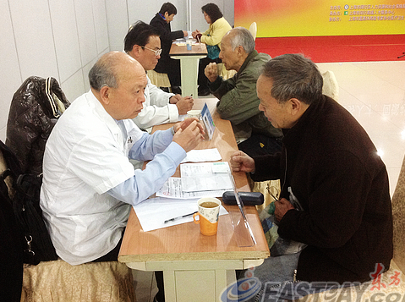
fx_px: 444
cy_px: 150
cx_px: 201
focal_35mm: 38
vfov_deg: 37.6
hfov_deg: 49.1
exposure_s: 1/15
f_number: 2.4
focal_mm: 4.28
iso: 200
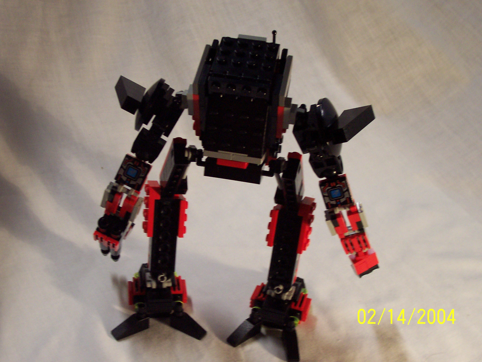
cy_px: 181
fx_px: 641
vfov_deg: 31.5
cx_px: 241
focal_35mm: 46
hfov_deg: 41.2
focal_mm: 7
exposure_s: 1/45
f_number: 3
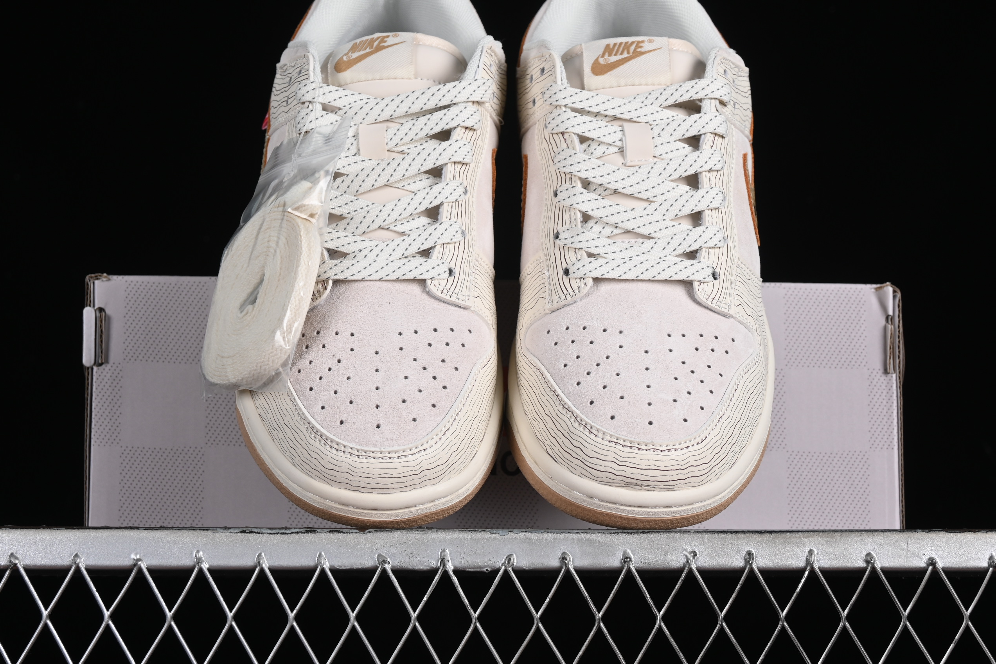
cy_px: 303
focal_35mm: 82
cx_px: 498
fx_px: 2269
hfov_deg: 24.8
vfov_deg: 16.7
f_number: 8
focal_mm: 50
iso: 160
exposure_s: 1/80
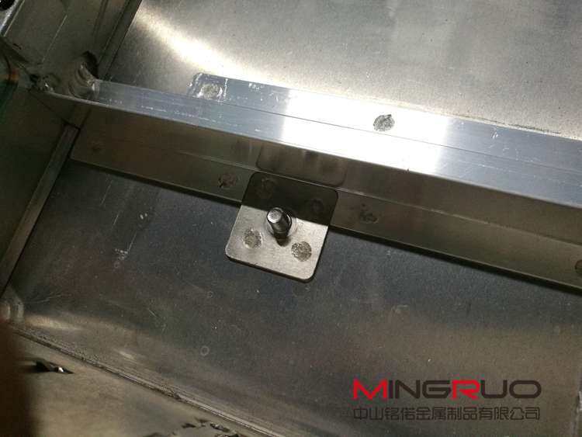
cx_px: 291
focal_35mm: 27
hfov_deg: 65.3
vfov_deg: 51.4
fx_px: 454
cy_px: 218
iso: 250
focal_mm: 4.5
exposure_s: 1/33.3
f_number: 2.2
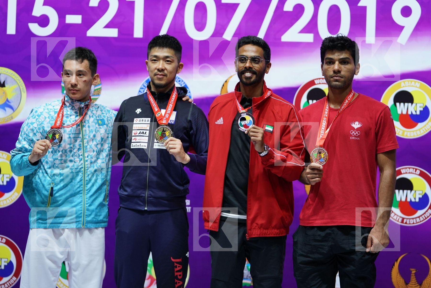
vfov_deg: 12.2
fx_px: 1341
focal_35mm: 112
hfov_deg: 18.3
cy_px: 144
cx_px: 216
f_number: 2.8
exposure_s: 1/250
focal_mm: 112
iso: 800
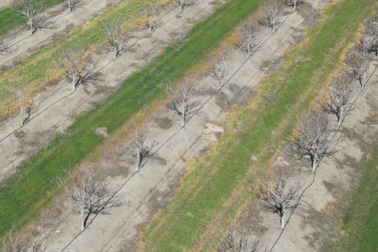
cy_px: -19
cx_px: -5
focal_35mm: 67
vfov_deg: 19.5
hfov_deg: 28.1
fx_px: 704
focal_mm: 6.72
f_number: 1.7
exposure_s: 1/3000
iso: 100
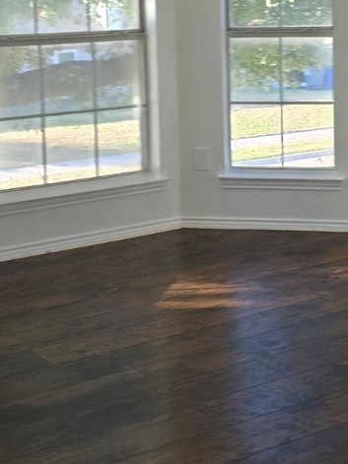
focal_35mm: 75
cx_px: 252
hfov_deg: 19.5
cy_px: 115
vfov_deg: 25.7
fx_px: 1006
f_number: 1.7
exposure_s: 1/180
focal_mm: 6.3
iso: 80
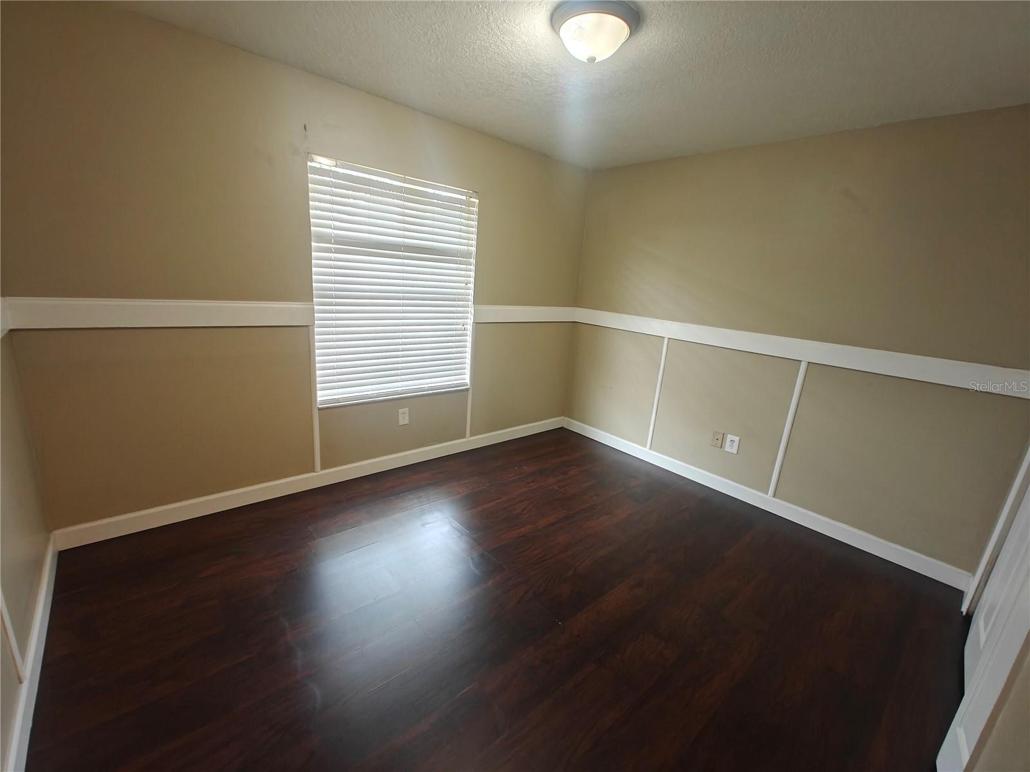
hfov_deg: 102.1
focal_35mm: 14
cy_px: 386
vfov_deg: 85.7
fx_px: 417
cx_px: 515
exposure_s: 1/30
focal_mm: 2.62
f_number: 2.2
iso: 250
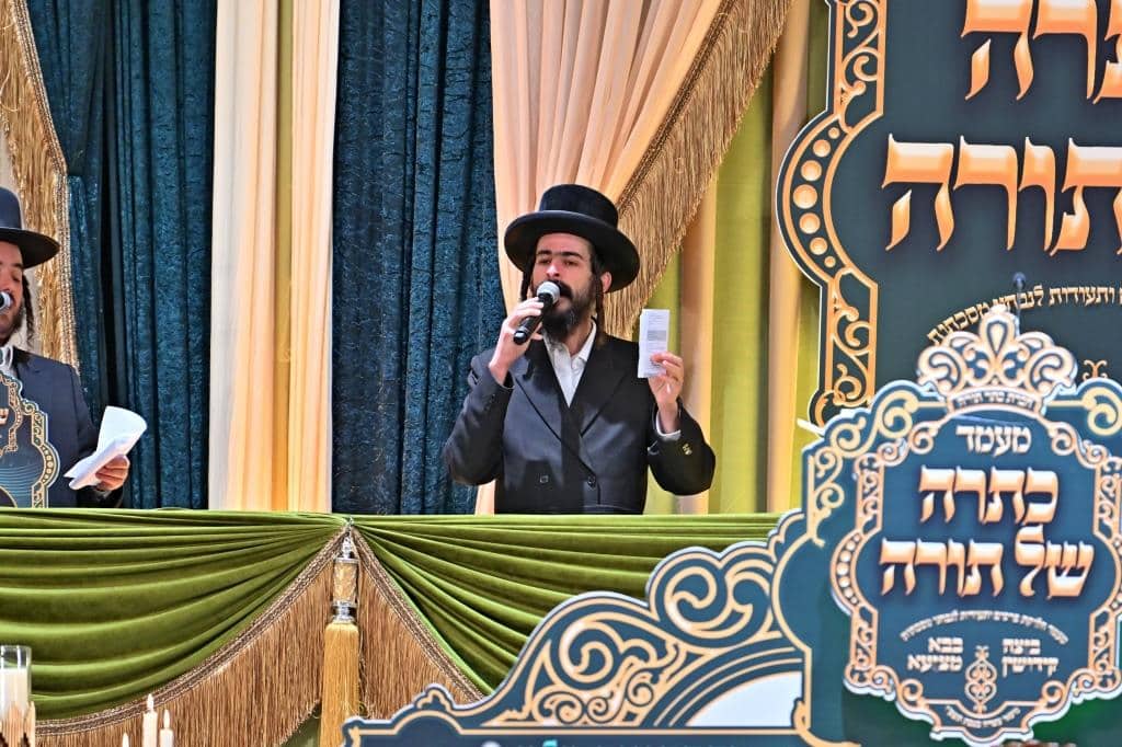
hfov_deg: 6.9
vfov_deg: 4.6
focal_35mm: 300
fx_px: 9346
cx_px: 561
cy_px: 374
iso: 800
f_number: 2.8
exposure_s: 1/250
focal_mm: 200
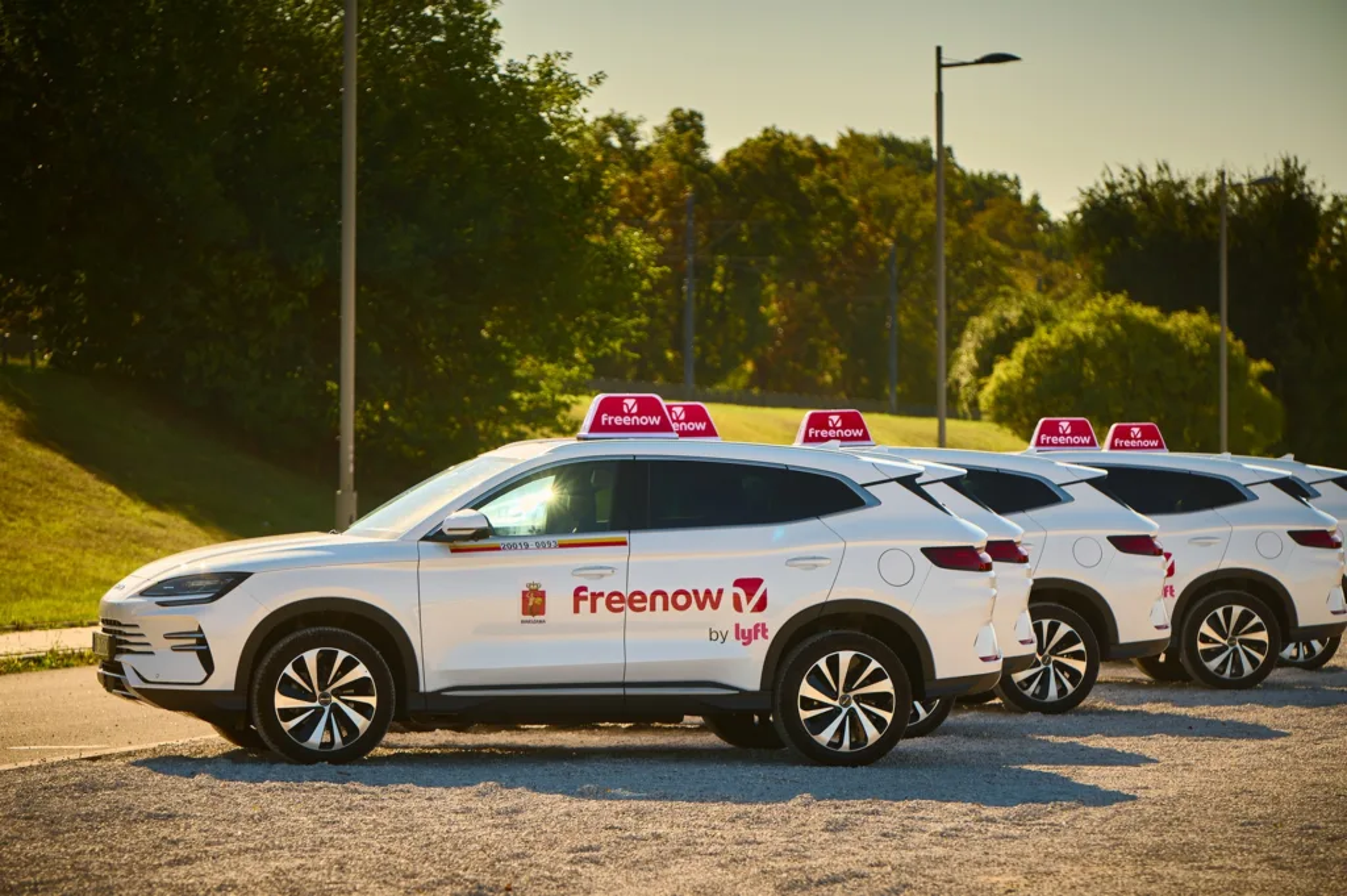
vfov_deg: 8.3
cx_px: 674
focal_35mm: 165
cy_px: 448
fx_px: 6169
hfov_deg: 12.5
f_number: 4.5
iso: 100
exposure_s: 1/800
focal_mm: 165
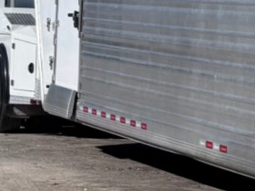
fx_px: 1354
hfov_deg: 8.9
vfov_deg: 8.0
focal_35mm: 184
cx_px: 755
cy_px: 15
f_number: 1.78
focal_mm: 6.76
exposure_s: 1/9009
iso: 80
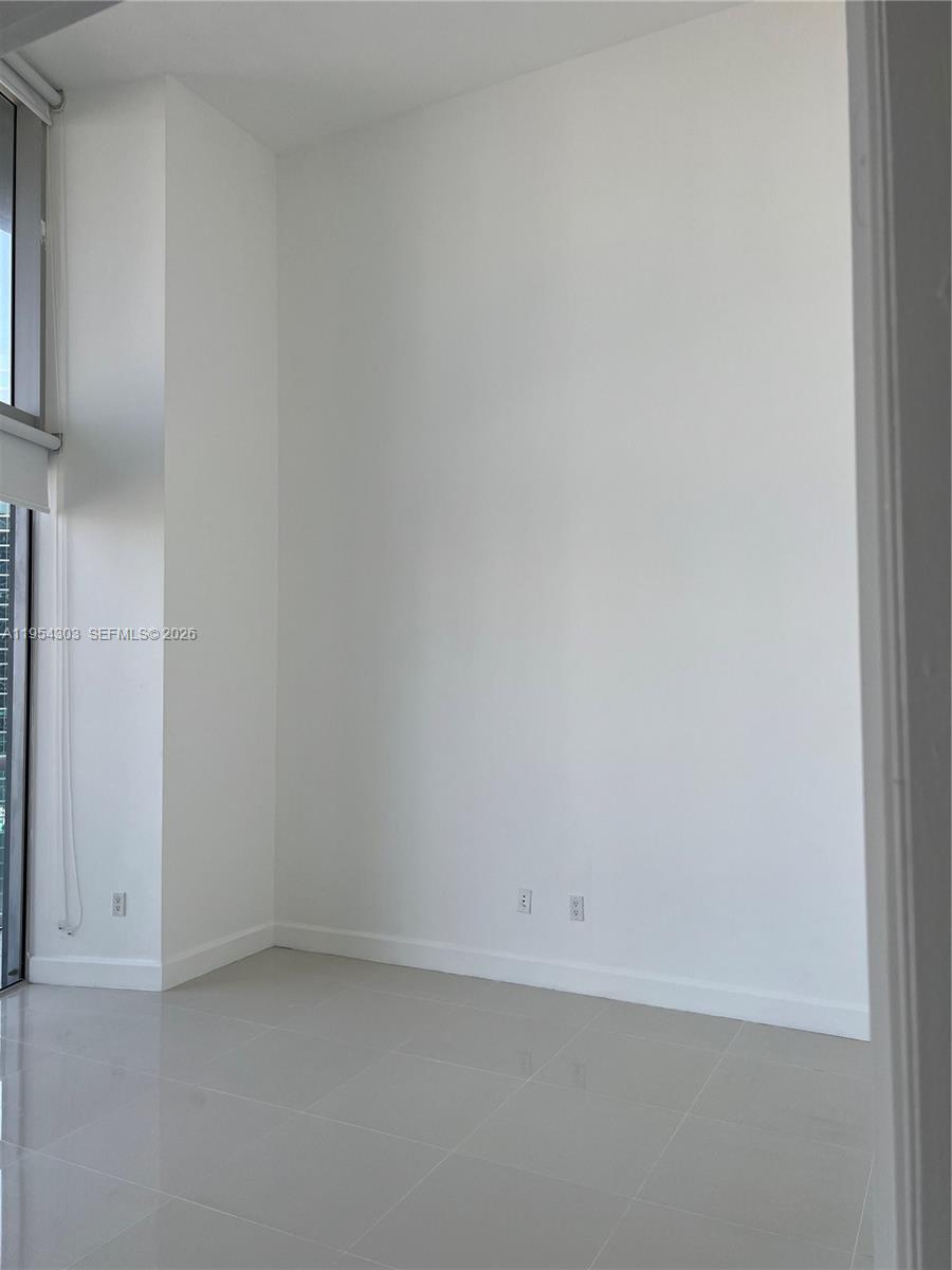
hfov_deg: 53.1
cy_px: 635
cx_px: 476
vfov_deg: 67.3
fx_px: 953
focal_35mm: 26
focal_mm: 5.7
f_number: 1.5
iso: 50
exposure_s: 1/493
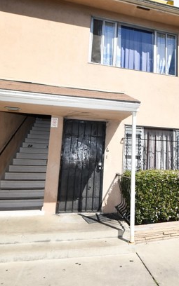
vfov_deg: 74.8
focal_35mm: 24
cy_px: 138
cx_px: 134
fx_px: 187
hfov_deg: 49.1
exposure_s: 1/250
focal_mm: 10
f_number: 8
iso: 100
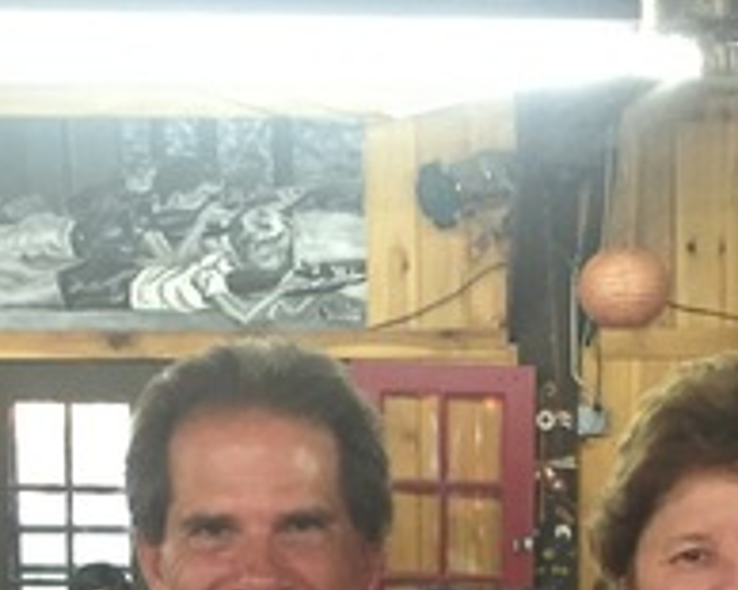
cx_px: 574
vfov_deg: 14.2
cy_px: 704
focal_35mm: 105
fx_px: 2292
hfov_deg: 18.1
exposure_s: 1/20
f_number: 2.2
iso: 250
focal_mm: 4.15
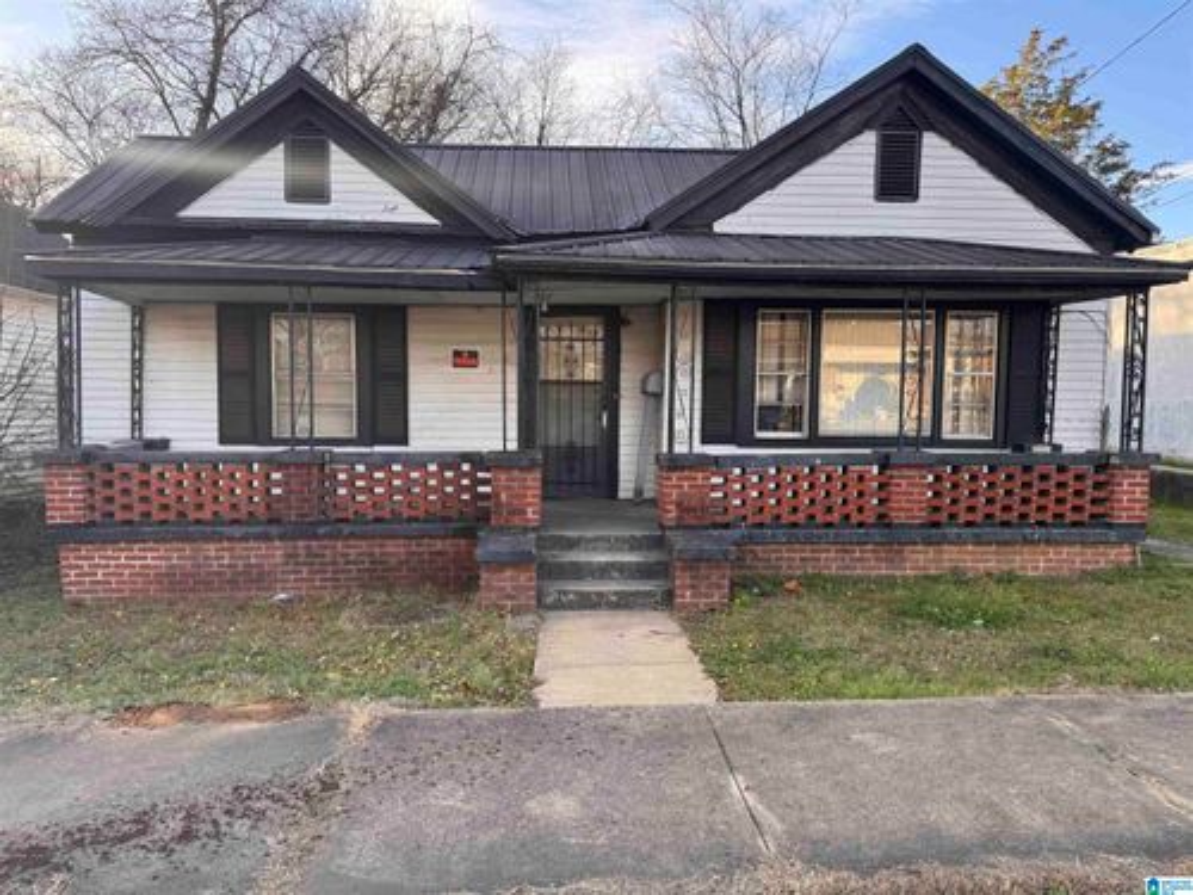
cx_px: 596
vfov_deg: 56.8
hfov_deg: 71.6
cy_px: 448
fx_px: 827
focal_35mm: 24
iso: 80
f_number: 1.78
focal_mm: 6.76
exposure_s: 1/460
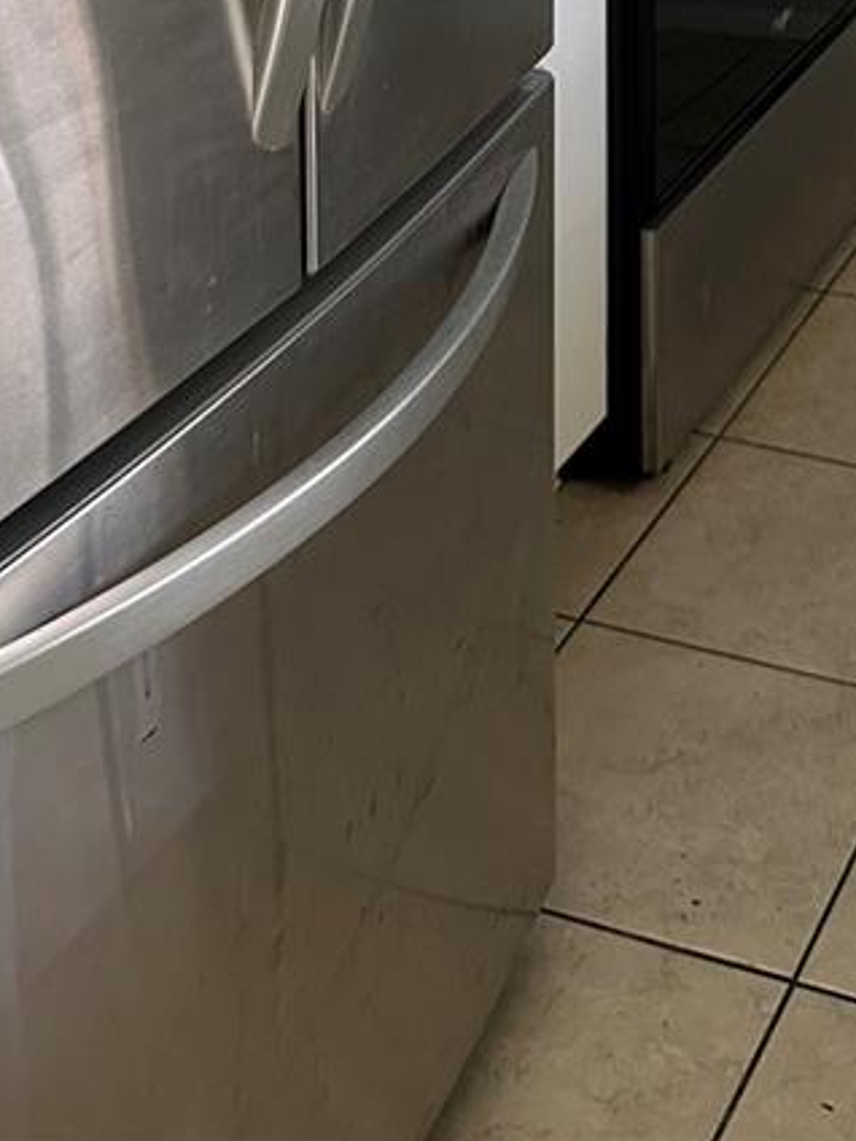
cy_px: -471
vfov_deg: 23.9
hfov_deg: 21.0
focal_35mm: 68
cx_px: 837
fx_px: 2242
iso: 500
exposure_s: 1/60
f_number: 1.78
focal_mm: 6.86
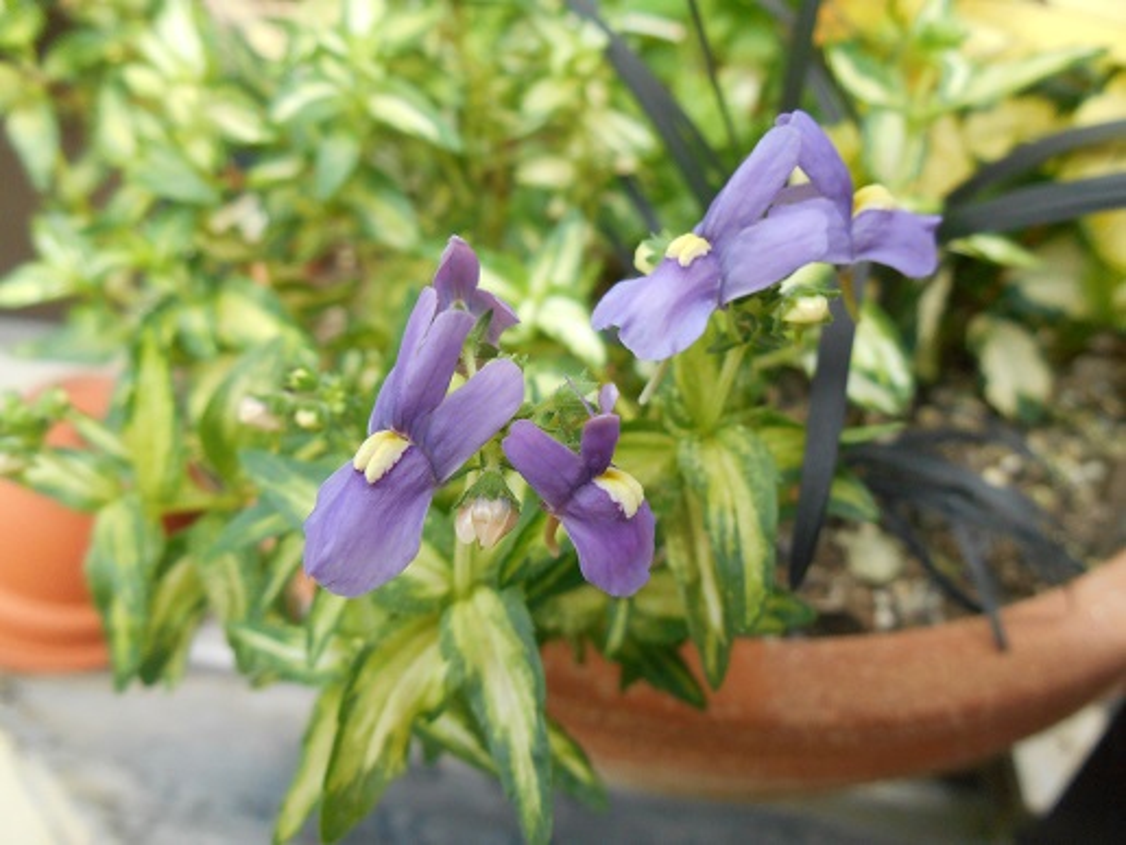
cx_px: 563
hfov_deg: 67.3
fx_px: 846
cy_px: 422
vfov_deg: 53.1
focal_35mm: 26
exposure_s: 1/250
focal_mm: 4.7
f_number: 3.4
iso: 280
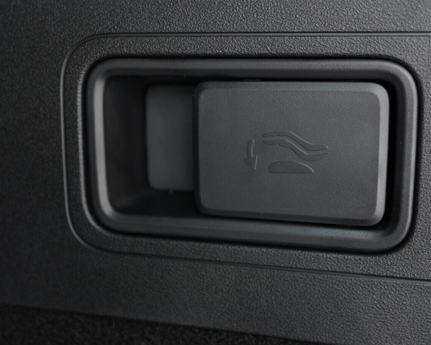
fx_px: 549
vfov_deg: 34.9
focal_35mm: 43
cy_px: 174
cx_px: 255
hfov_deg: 42.7
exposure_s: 1/40
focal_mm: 24
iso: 2000
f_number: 2.8
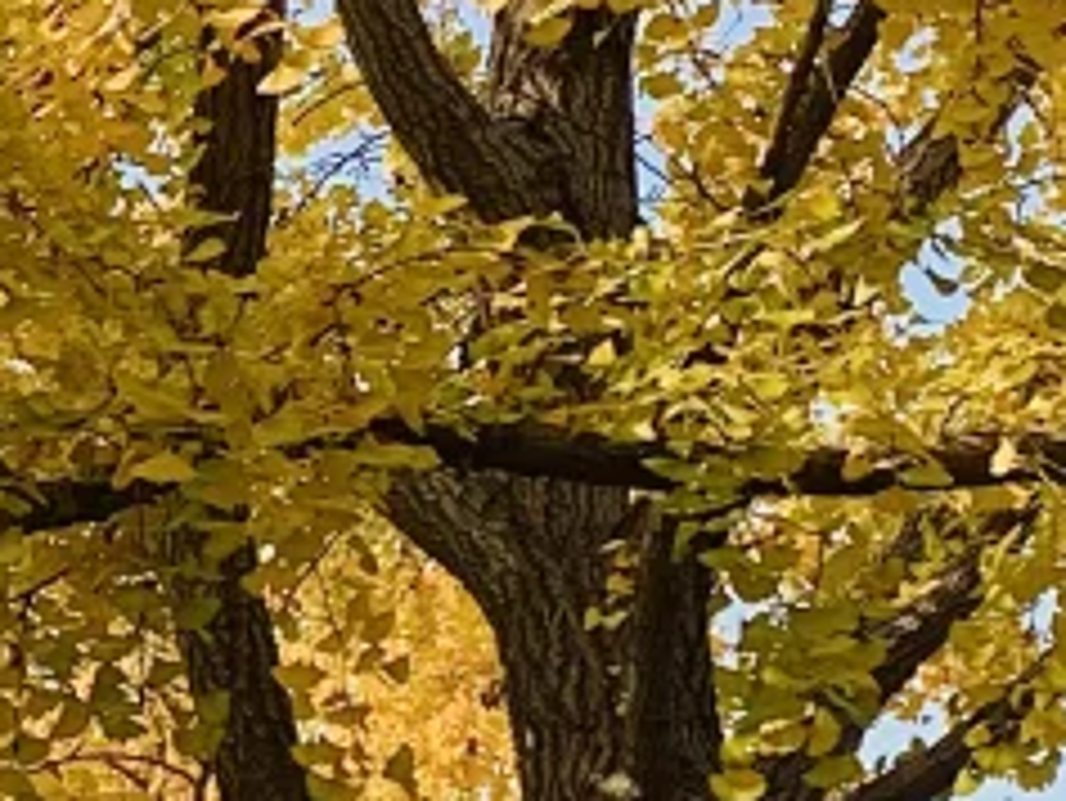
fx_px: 4868
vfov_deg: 9.4
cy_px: 702
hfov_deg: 11.8
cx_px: -643
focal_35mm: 158
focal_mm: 4.25
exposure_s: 1/444
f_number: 1.8
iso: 25
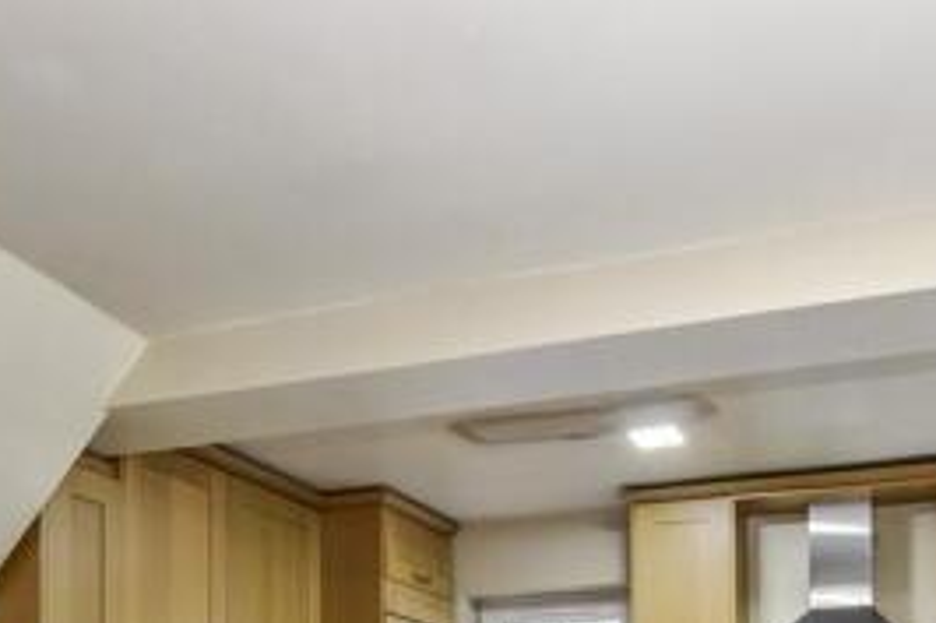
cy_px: 766
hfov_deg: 51.0
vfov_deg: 30.1
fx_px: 961
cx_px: 625
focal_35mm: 37
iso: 640
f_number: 8
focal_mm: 10
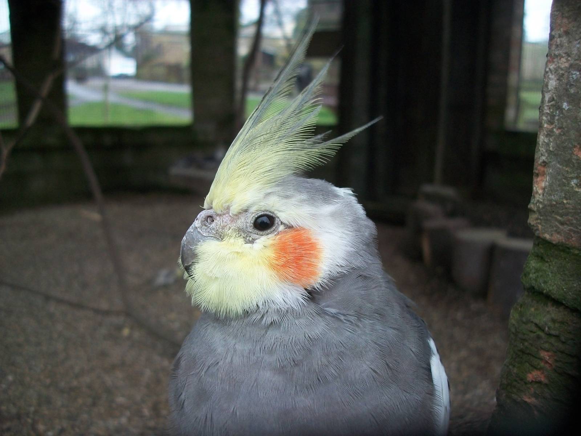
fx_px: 537
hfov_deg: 56.8
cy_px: 218
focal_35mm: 32
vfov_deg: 44.2
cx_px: 290
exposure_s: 1/25
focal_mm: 5.7
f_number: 2.9
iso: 160
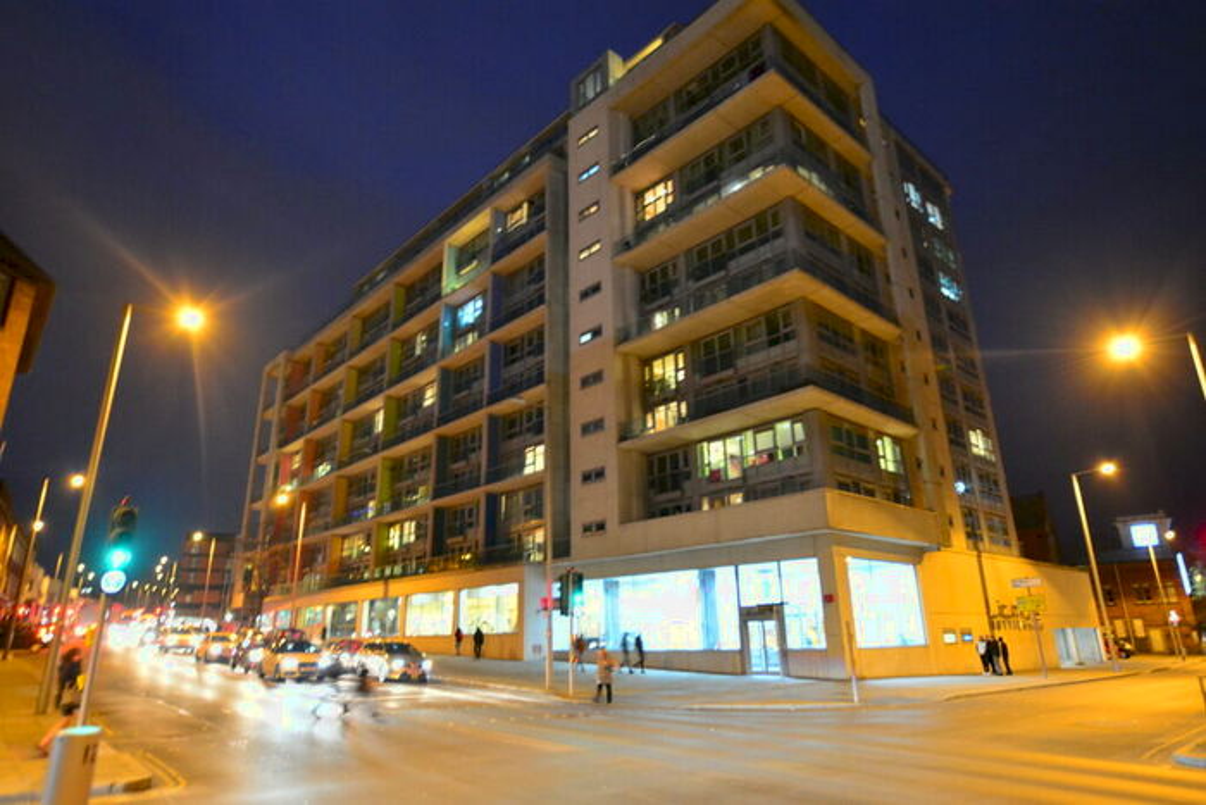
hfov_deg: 81.2
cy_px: 402
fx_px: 704
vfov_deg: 59.5
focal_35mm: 21
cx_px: 603
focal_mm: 14
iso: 1600
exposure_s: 1/6
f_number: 3.5
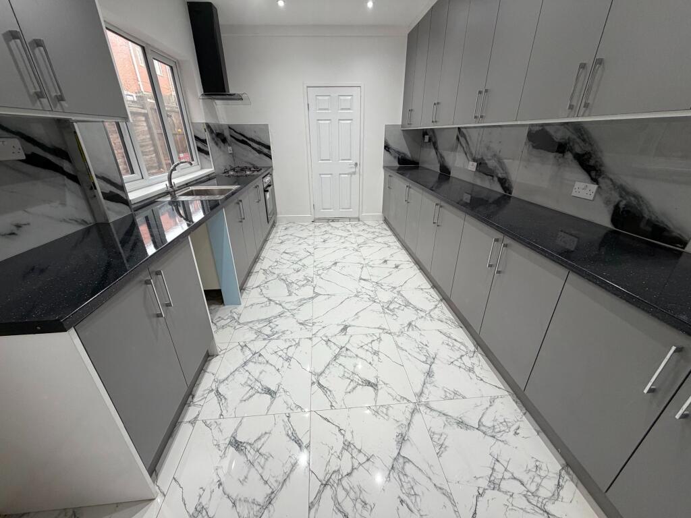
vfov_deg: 85.7
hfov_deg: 102.1
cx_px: 346
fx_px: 279
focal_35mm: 14
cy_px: 259
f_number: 2.2
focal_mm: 2.22
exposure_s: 1/100
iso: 200
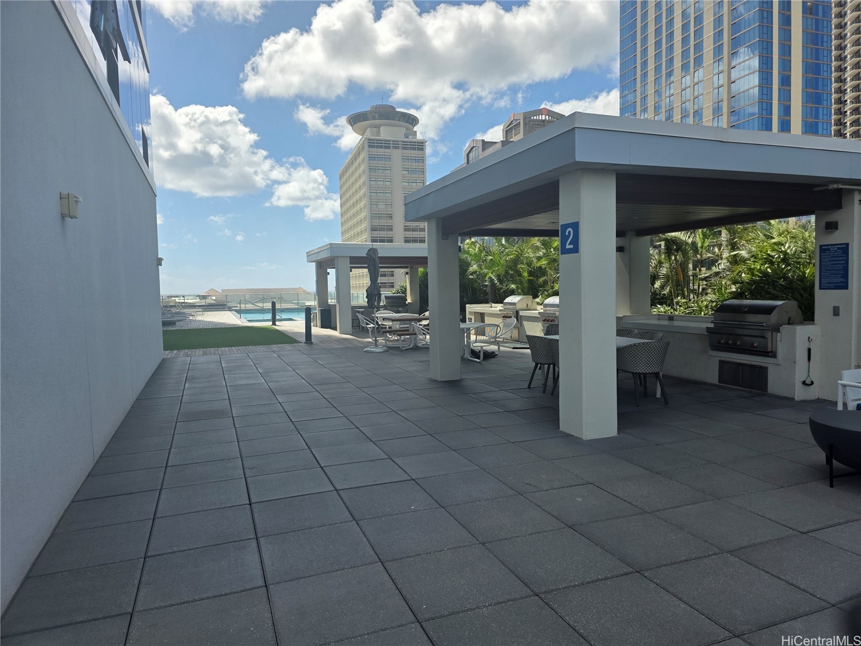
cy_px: 323
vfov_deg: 58.9
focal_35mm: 23
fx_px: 572
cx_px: 430
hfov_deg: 73.9
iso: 80
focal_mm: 6.3
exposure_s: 1/6809
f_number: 1.7
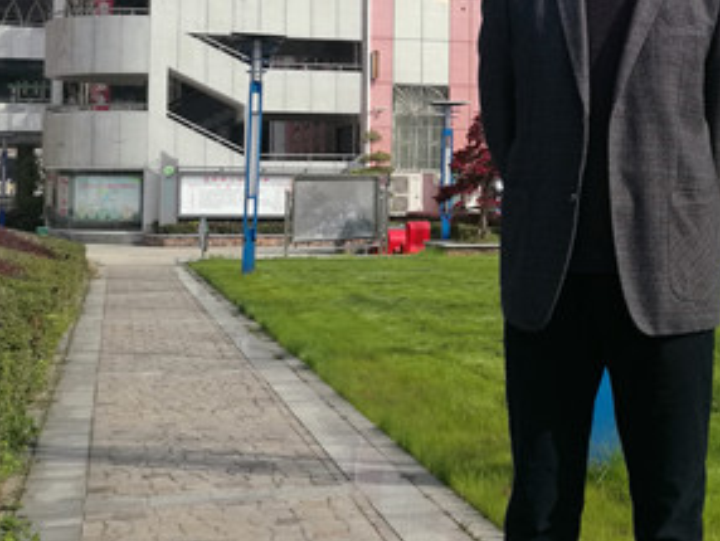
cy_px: 121
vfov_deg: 22.4
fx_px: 1353
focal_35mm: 65
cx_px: 582
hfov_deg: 29.1
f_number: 2
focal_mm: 4.04
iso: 50
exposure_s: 1/1016
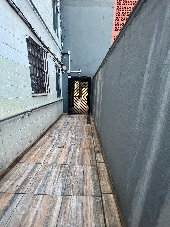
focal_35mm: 13
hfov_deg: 89.9
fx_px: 85
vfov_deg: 106.2
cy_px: 114
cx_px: 85
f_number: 1.8
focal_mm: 1.57
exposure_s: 1/99
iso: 64
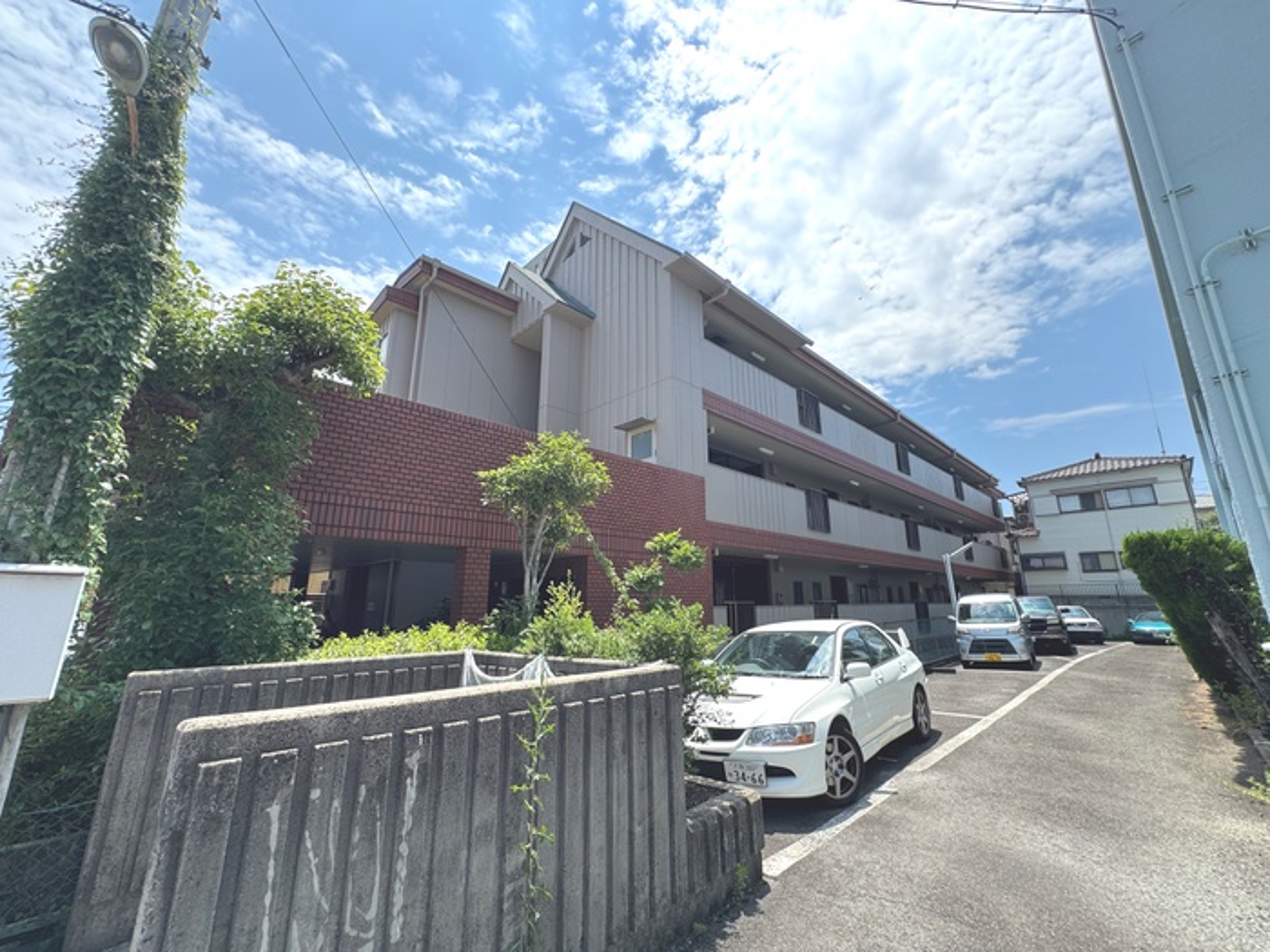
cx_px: 635
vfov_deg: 85.7
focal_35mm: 14
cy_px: 476
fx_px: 514
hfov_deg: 102.1
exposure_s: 1/980
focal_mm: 2.22
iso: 40
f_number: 2.2
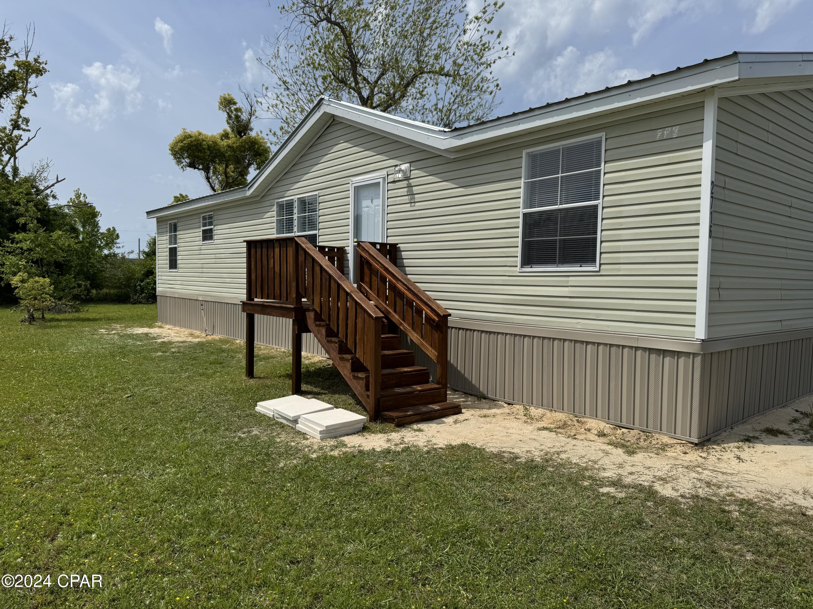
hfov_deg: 71.6
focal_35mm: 24
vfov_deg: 56.8
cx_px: 406
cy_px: 304
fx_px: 564
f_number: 1.78
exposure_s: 1/7937
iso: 80
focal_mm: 6.86
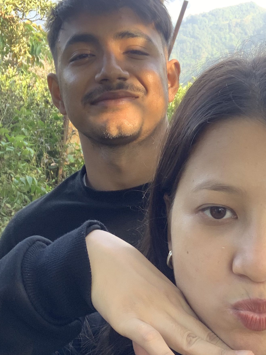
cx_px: 156
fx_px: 574
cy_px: 206
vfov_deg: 34.3
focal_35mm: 56
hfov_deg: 26.1
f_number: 2.2
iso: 64
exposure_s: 1/121
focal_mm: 2.87
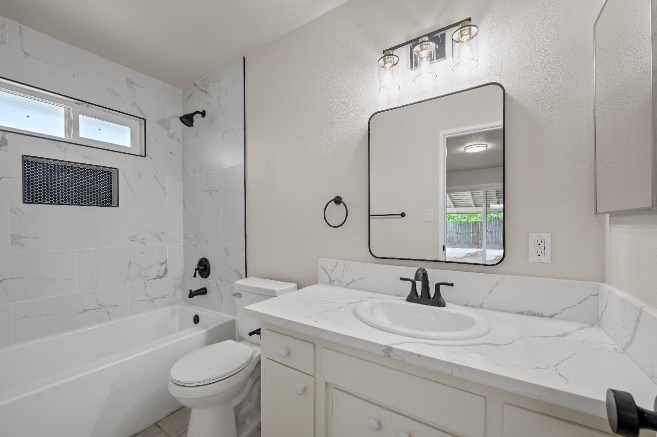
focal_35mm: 14
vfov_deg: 81.1
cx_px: 328
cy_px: 218
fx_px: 255
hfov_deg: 104.3
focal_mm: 14
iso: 250
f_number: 9
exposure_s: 1/10
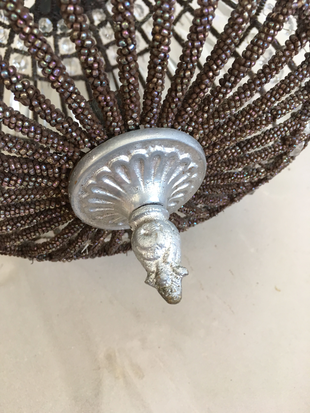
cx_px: 155
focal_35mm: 29
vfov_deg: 61.7
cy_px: 206
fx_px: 346
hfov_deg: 48.2
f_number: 2.2
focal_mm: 4.15
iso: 100
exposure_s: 1/33
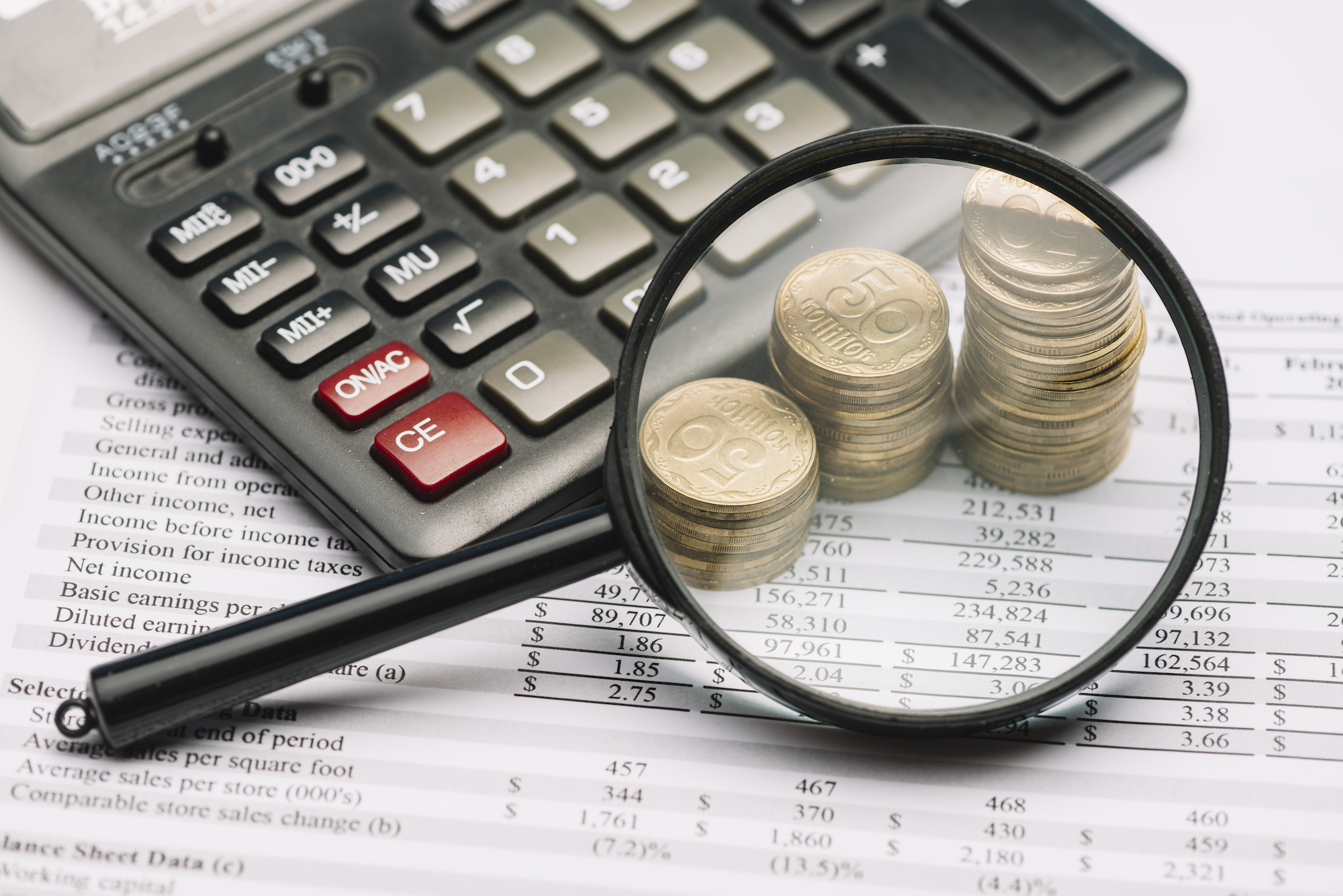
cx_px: 672
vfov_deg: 13.1
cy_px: 448
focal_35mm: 105
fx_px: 3918
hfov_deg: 19.4
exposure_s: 1/160
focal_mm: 105
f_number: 7.1
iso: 160
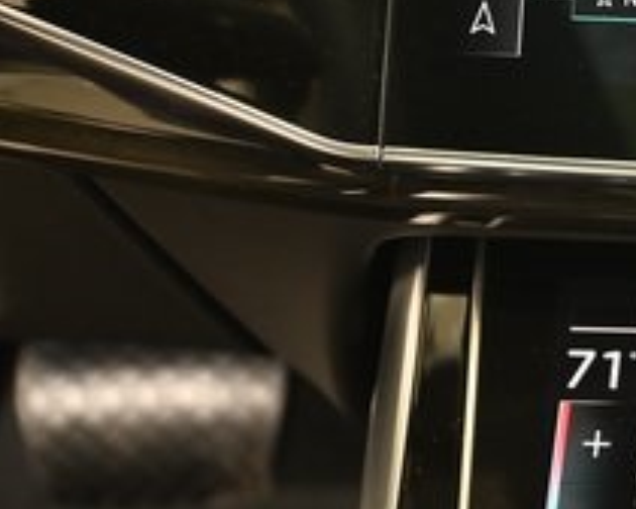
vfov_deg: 15.2
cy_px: 45
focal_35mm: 100
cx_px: 966
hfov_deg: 17.2
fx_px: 1882
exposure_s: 1/30
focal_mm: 35
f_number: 4
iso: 4000
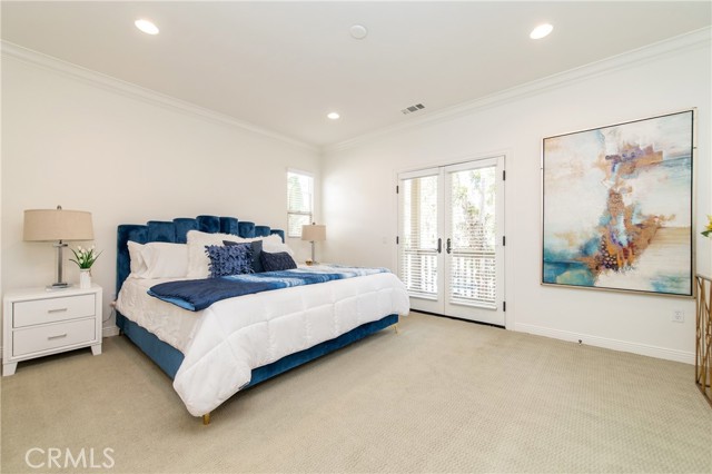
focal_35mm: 14
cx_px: 356
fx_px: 277
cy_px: 237
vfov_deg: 81.1
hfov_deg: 104.3
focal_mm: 14
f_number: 4
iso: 200
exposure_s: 1/60
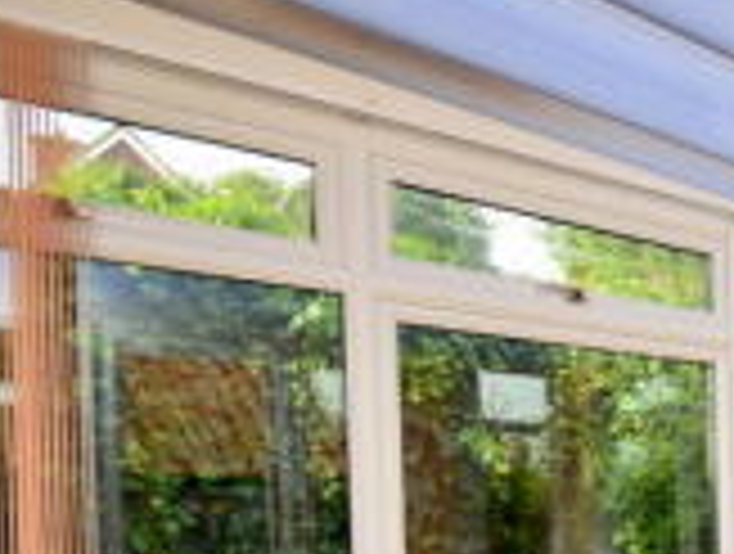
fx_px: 893
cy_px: 507
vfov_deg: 32.6
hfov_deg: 31.7
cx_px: 1000
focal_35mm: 42
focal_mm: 10
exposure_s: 1/125
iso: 400
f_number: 6.3
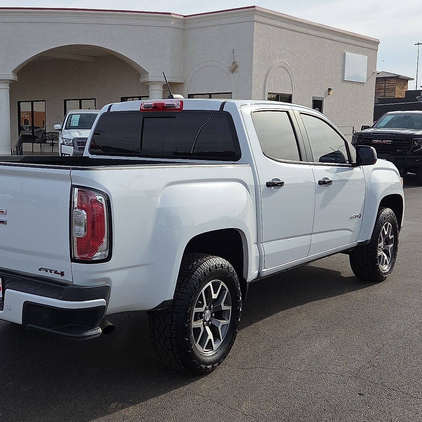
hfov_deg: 35.7
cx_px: 140
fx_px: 648
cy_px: 215
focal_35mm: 47
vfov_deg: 36.1
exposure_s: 1/5000
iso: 76
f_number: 1.8
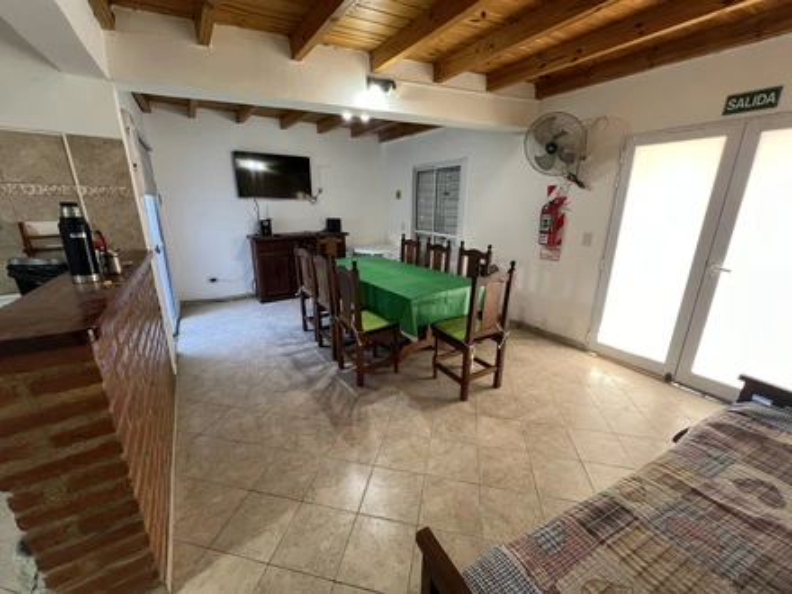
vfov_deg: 89.9
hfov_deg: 106.2
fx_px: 297
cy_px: 297
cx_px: 396
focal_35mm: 13
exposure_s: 1/50
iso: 200
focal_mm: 1.57
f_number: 1.8
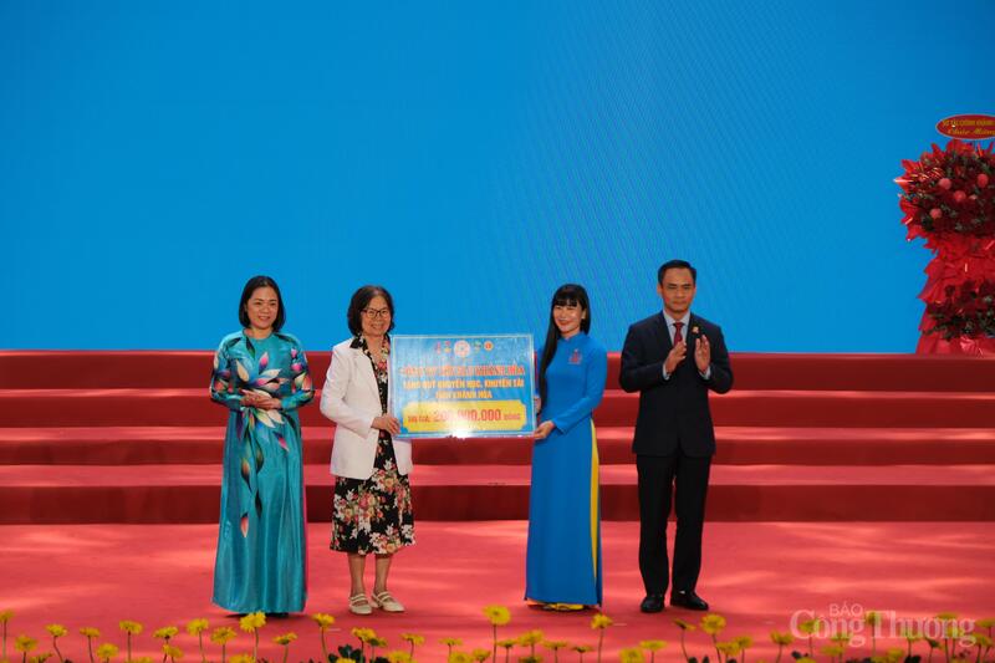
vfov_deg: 11.4
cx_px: 498
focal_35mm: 120
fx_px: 3316
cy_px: 332
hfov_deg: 17.1
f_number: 4
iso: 400
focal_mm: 80
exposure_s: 1/240
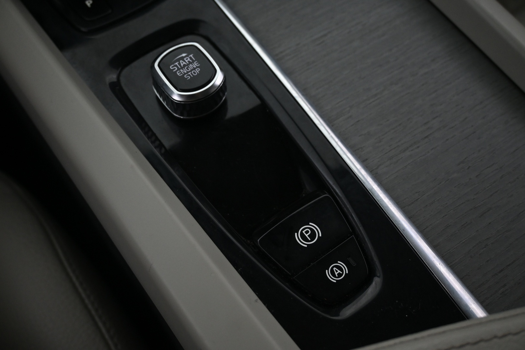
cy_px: 175
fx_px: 536
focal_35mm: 37
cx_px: 262
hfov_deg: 52.2
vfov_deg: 36.2
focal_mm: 24.5
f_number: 4.2
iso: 1250
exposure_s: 1/40
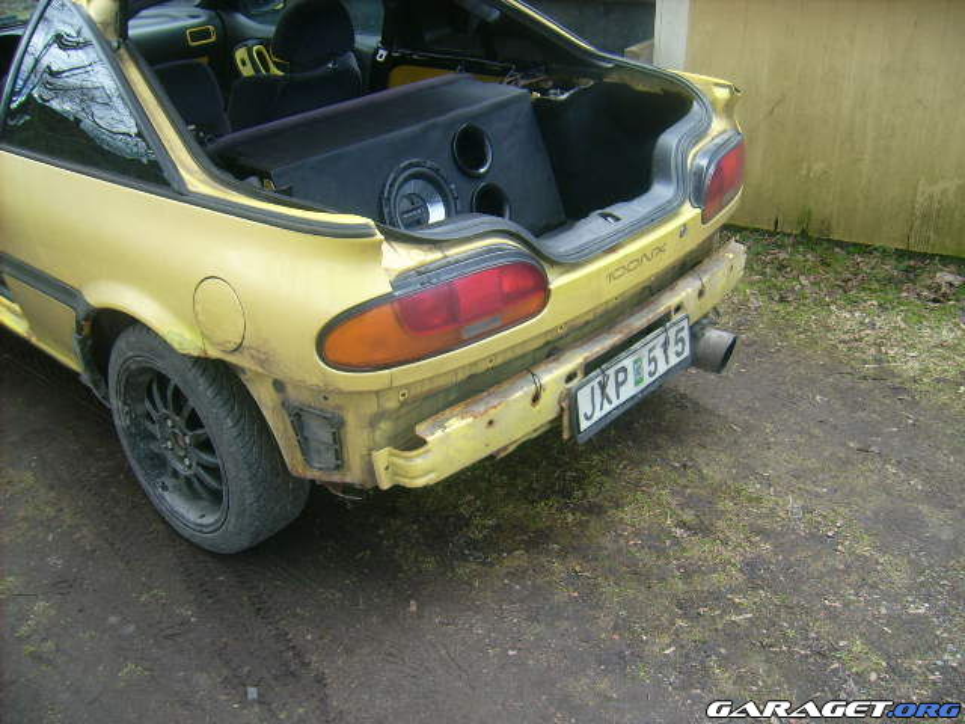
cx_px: 482
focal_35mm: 35
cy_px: 362
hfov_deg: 52.6
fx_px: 976
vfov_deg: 40.7
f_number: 2.8
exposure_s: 1/125
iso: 50
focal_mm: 5.95
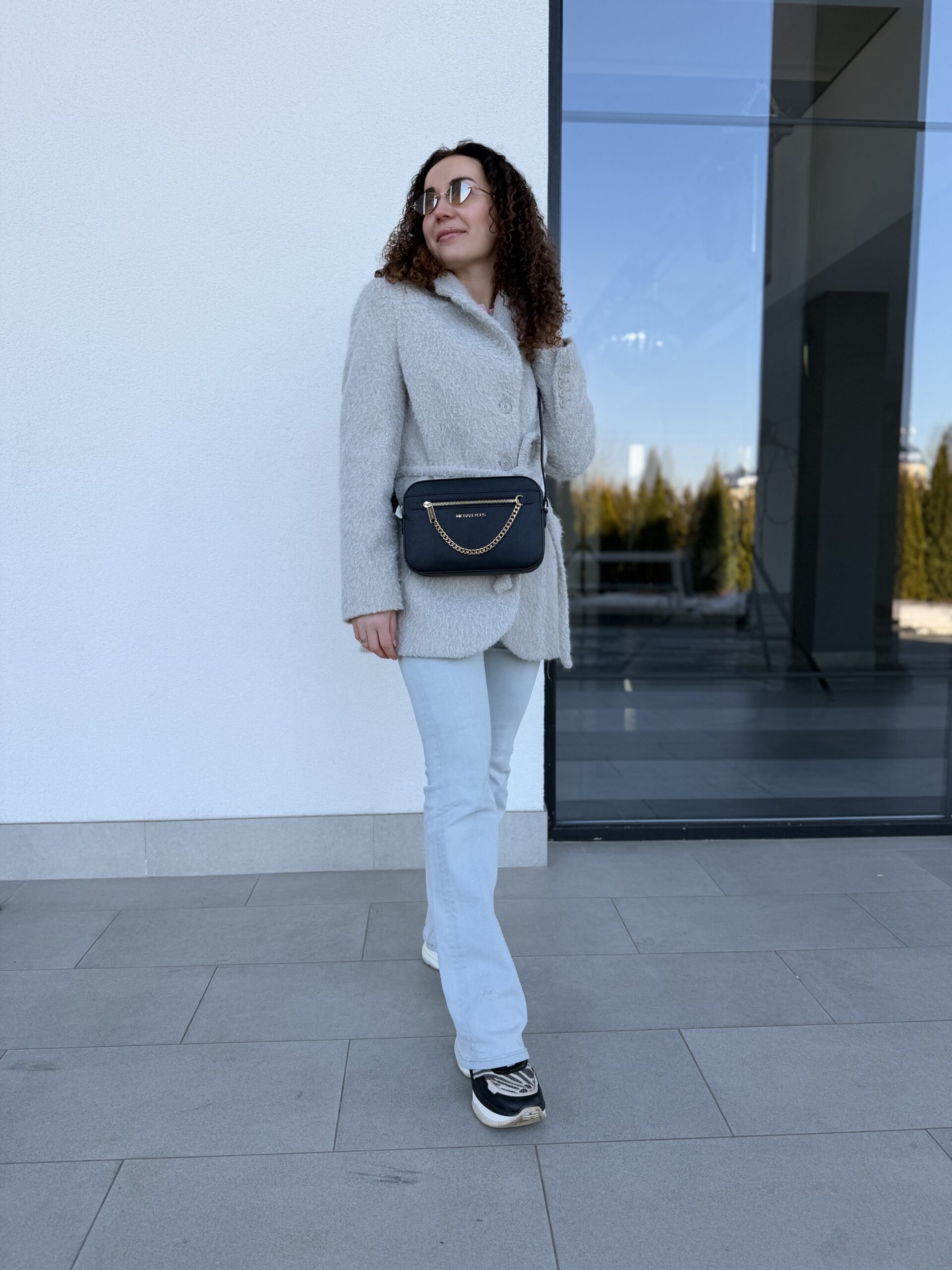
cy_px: 635
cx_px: 476
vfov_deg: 71.6
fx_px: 880
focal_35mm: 24
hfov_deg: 56.8
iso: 80
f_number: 1.78
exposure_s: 1/622
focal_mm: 6.76
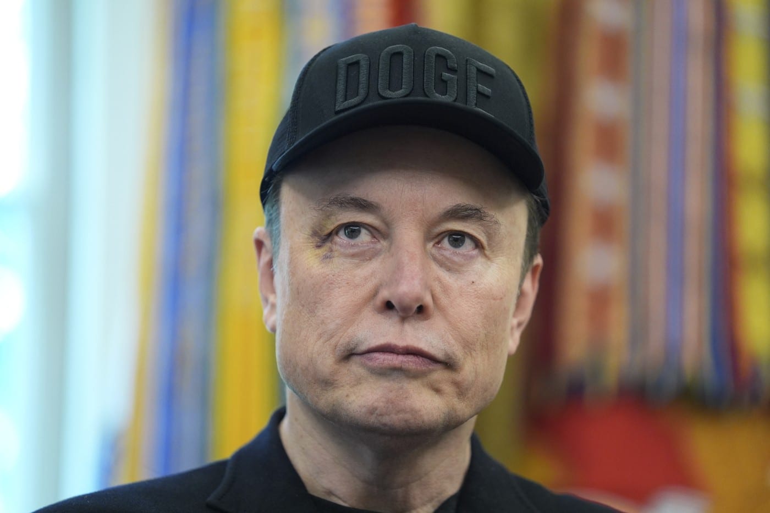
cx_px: 385
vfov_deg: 6.9
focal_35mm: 200
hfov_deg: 10.3
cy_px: 256
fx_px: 4277
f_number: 2.8
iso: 2000
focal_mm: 200
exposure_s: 1/250
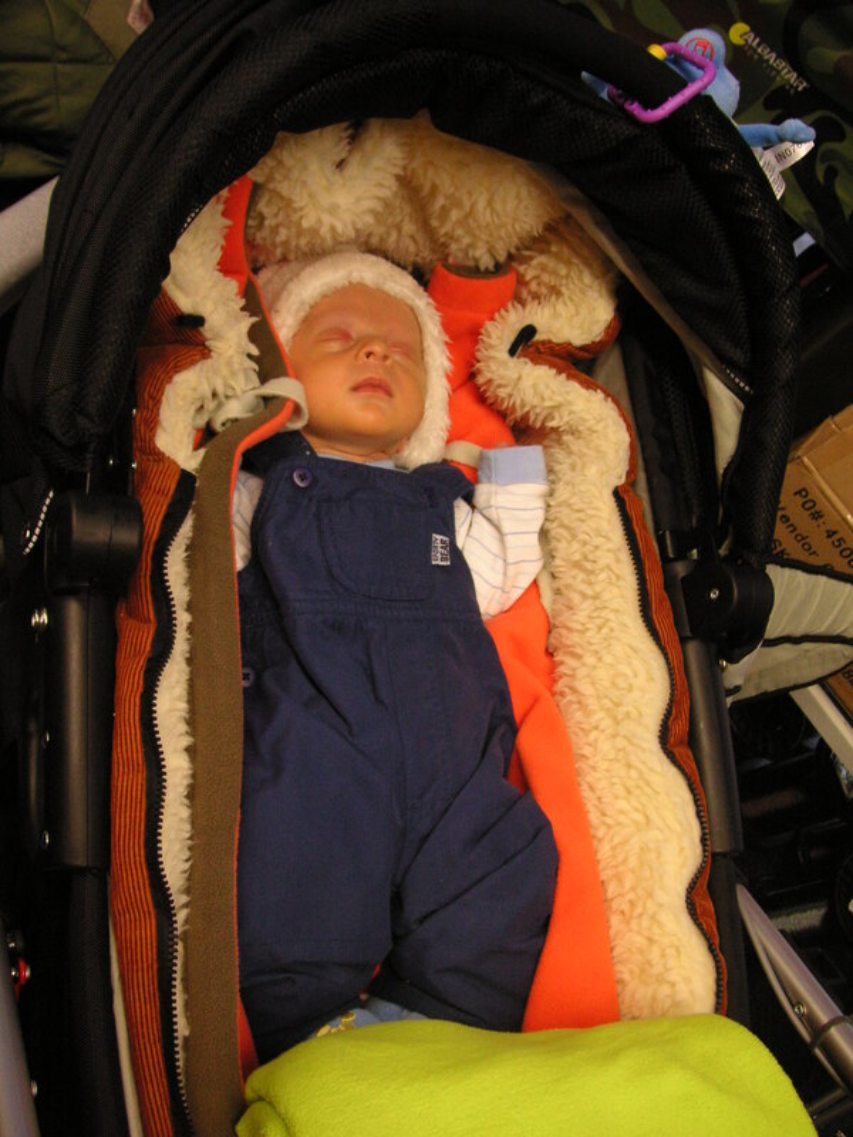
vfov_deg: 50.1
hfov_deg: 38.7
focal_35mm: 37
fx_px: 1216
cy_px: 568
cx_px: 426
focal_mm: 6.1
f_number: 2.8
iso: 100
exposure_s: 1/45
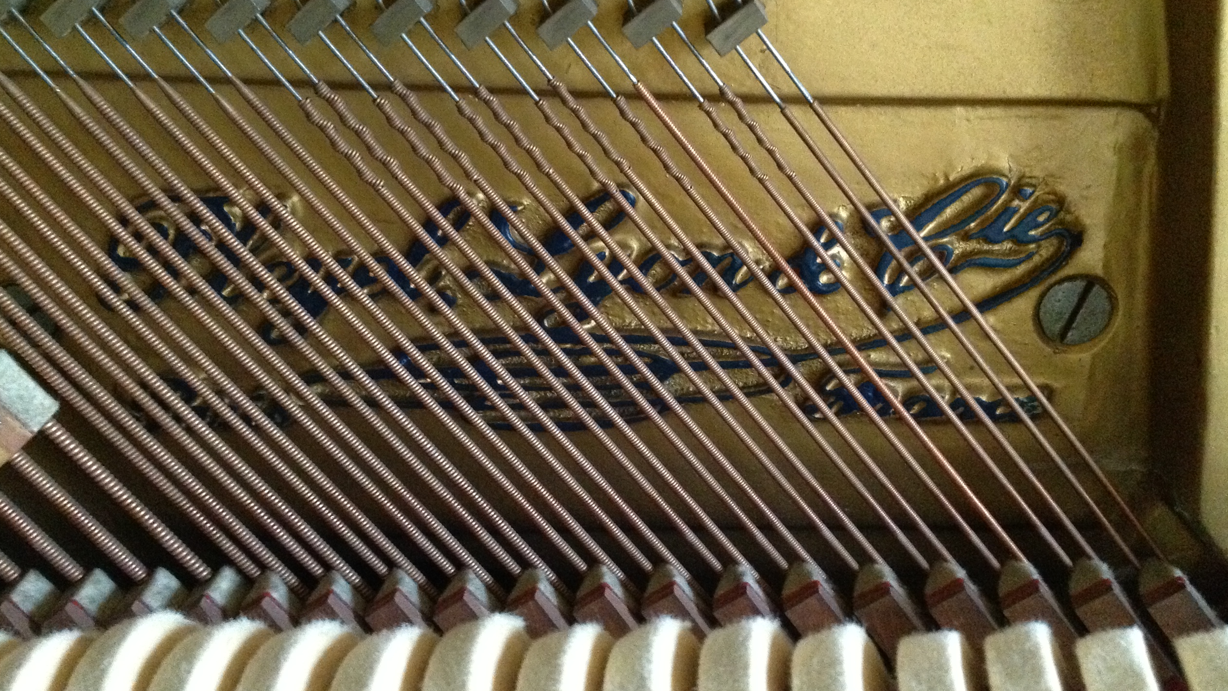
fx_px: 1270
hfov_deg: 51.6
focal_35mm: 39
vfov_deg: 30.4
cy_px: 292
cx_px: 606
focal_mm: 4.28
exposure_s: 1/15
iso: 800
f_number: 2.4
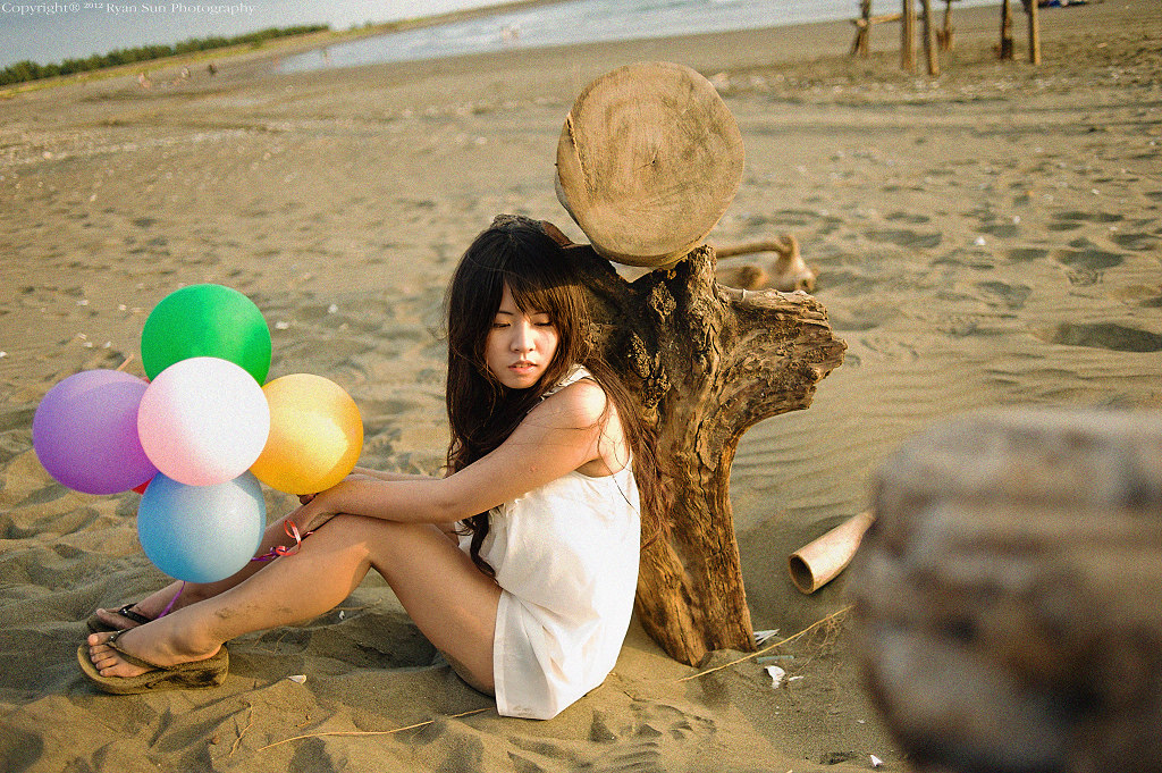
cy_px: 386
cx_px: 581
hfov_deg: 54.5
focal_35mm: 35
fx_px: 1129
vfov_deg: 37.8
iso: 100
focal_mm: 35
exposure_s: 1/250
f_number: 2.2
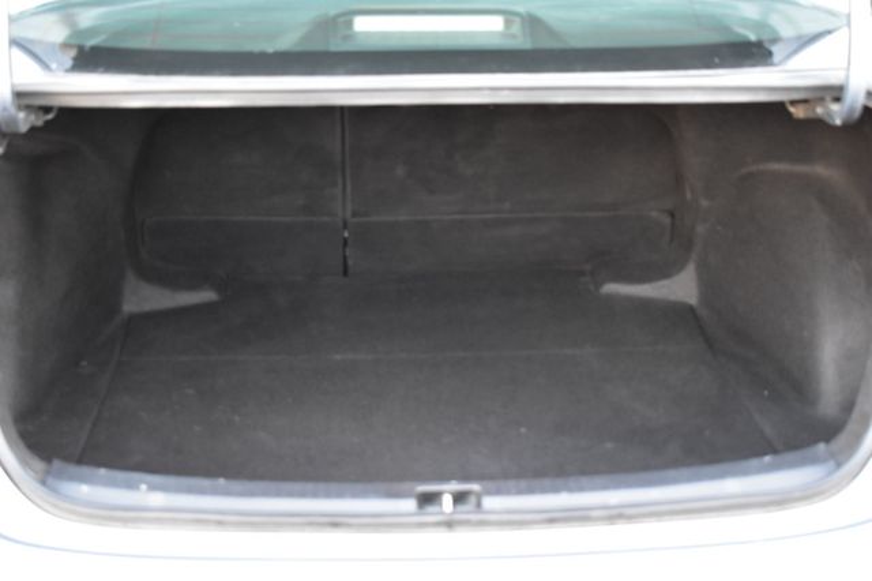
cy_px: 290
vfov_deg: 22.6
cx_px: 436
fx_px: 1453
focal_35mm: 60
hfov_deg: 33.4
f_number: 4.8
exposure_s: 1/10
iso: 1600
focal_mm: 40
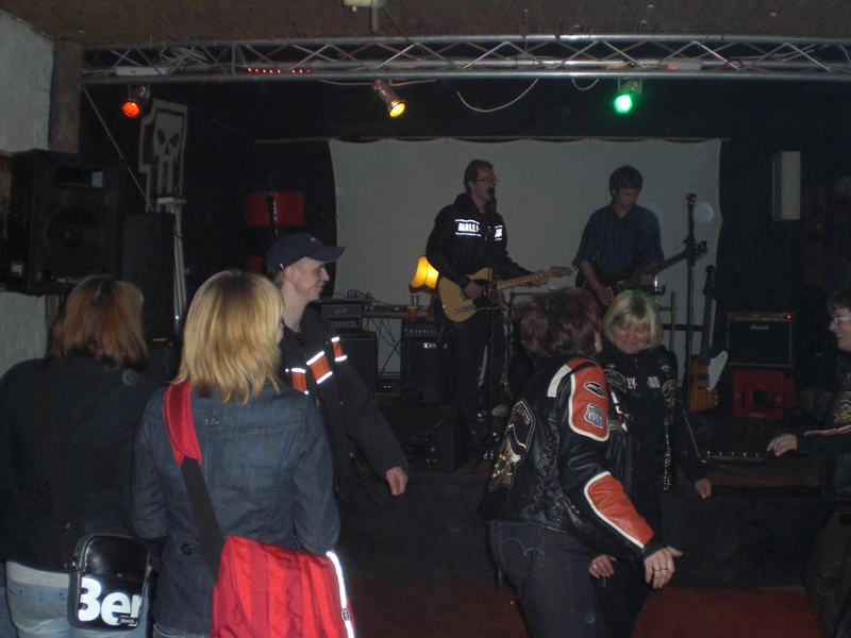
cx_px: 426
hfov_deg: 49.0
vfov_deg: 37.7
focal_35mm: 38
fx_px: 934
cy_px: 319
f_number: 3.1
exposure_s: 1/60
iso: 200
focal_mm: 6.3
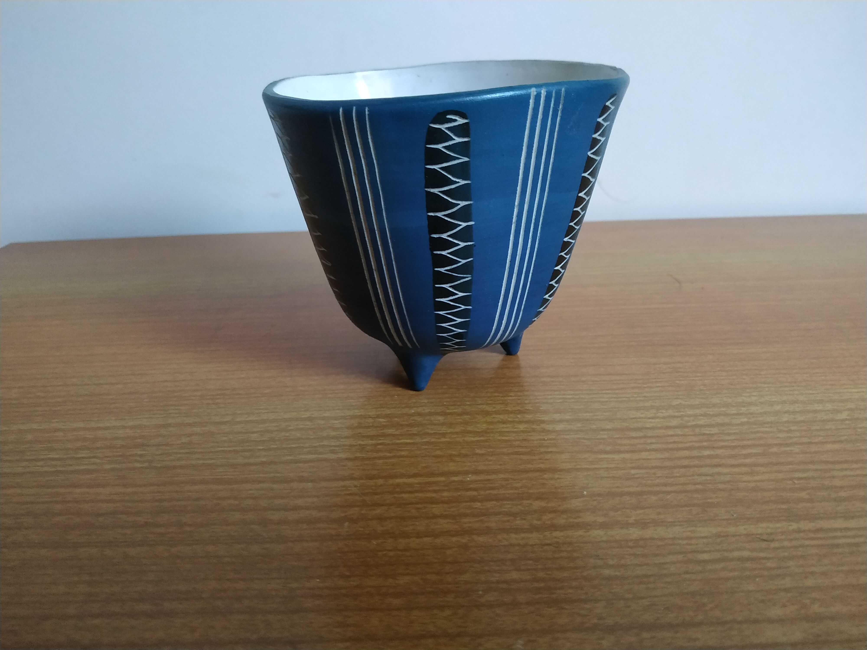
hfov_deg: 71.6
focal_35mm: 24
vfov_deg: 56.8
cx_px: 434
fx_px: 601
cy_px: 325
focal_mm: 3.94
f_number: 1.9
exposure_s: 1/20
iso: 500
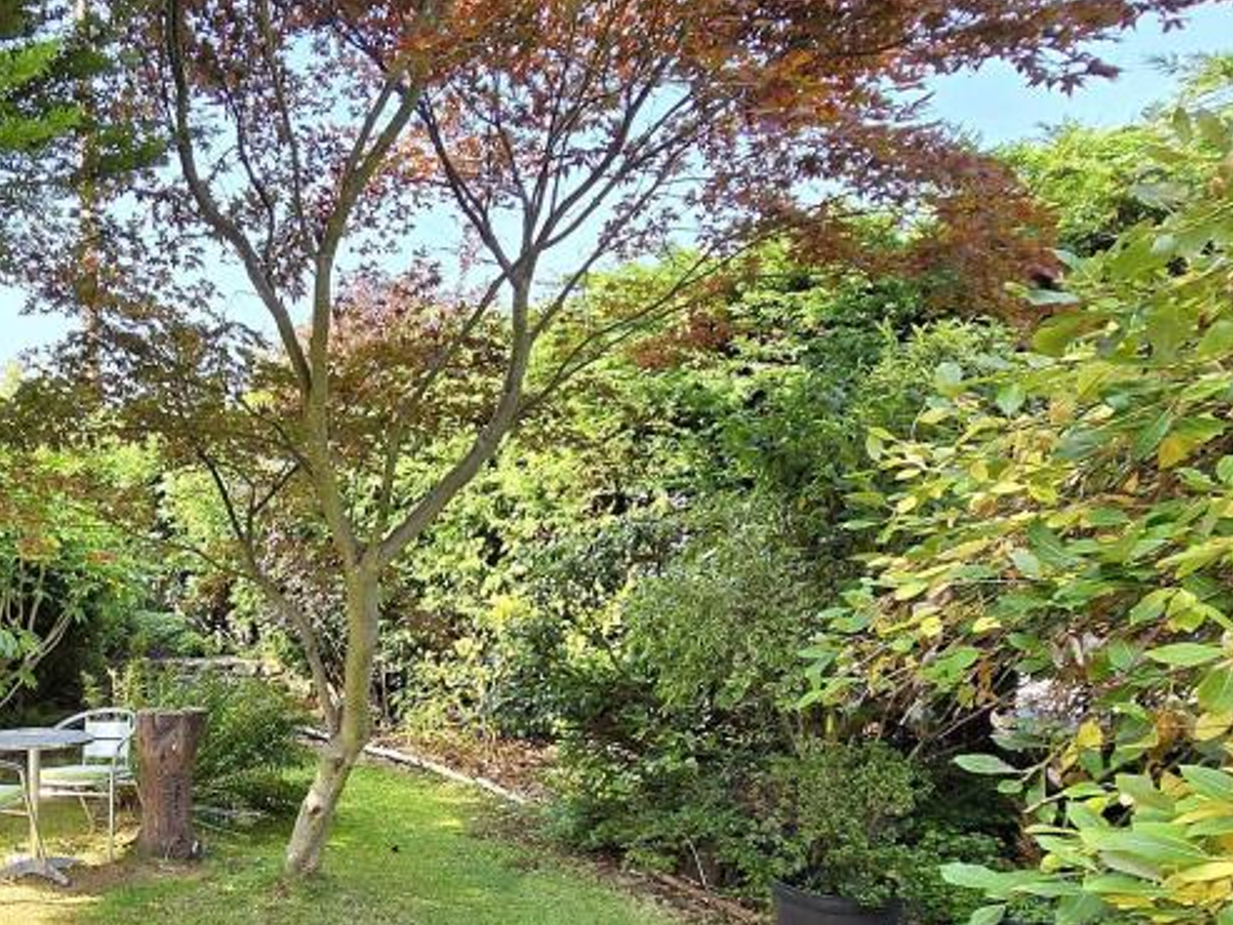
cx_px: 118
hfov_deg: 56.2
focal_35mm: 27
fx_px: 962
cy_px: 738
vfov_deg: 48.5
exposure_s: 1/280
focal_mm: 2.2
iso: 50
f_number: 2.2
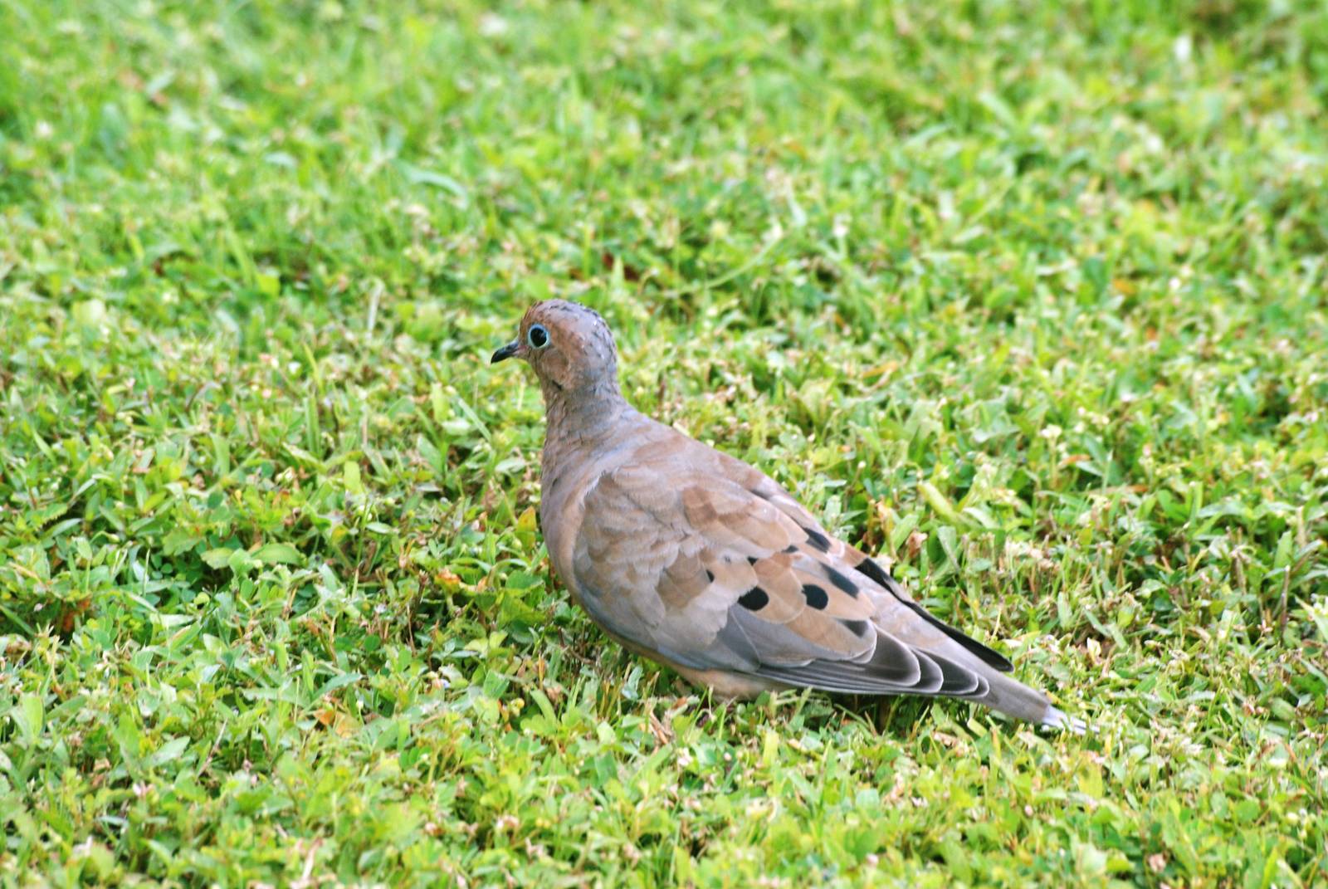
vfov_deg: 3.1
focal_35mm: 450
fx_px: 16619
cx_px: 664
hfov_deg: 4.6
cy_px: 444
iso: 400
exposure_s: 1/160
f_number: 9
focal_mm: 300
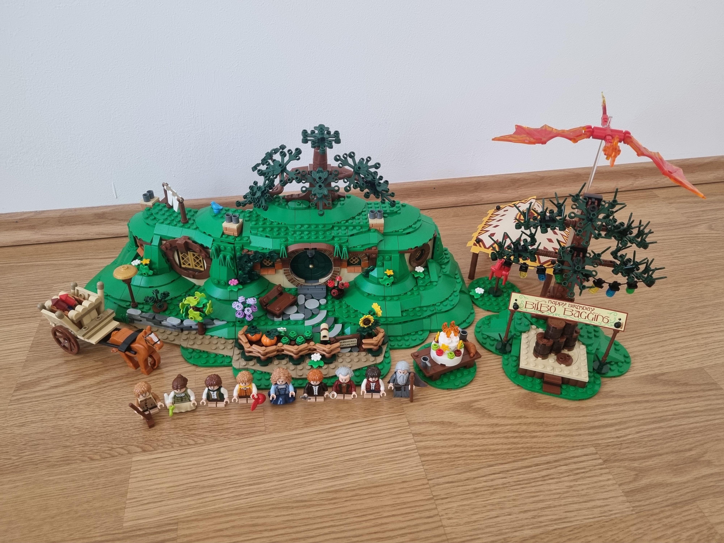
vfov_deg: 53.1
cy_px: 272
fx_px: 544
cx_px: 362
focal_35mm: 26
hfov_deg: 67.3
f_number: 1.8
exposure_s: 1/50
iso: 400
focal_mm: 5.4
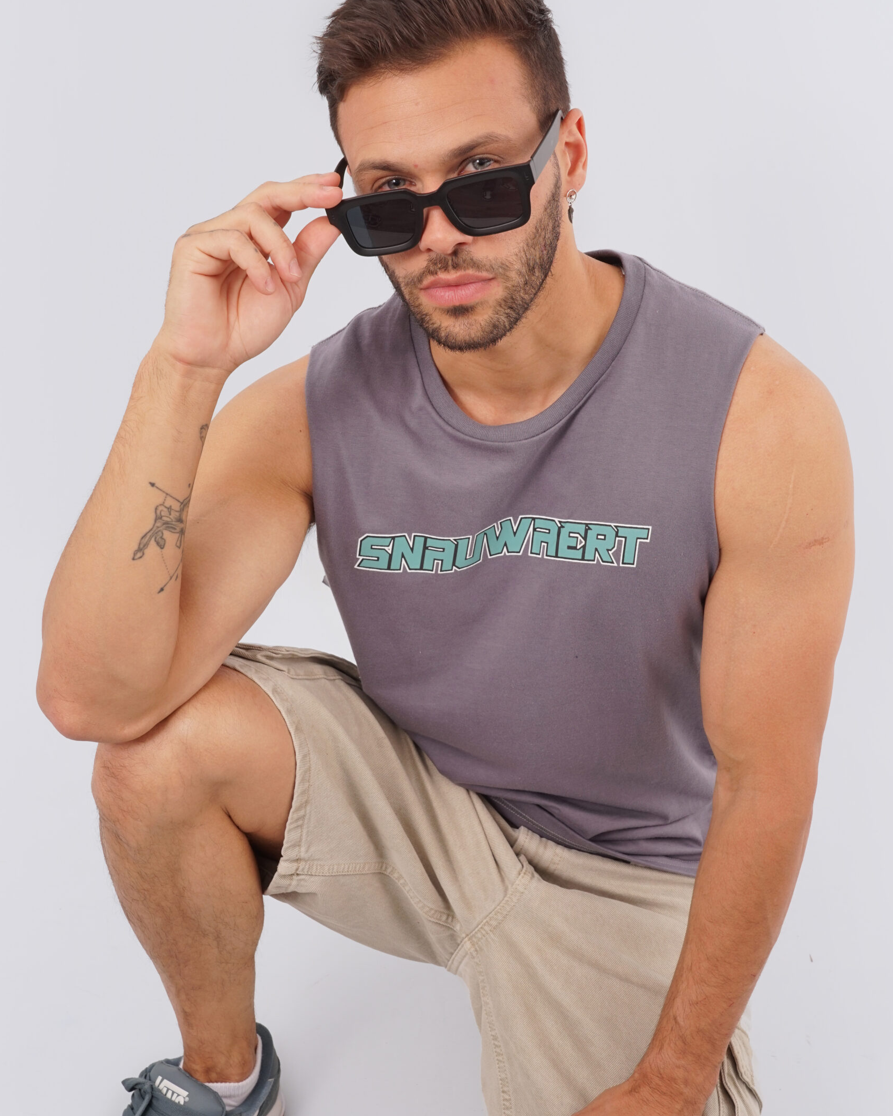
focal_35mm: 52
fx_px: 1718
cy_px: 566
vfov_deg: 36.0
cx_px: 446
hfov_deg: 29.1
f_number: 14
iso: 160
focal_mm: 46
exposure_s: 1/125
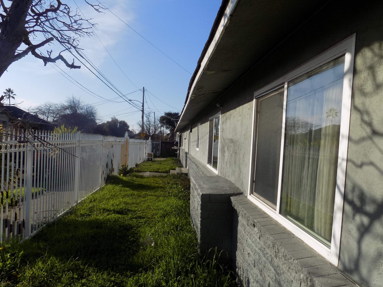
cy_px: 153
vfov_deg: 53.0
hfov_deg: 67.3
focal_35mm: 26
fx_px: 288
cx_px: 194
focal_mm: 4
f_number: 3.1
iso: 80
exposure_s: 1/1500
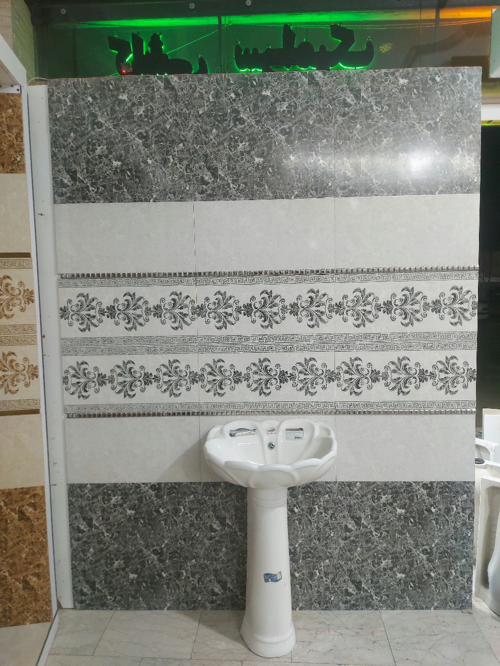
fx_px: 462
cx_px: 250
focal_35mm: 24
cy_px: 333
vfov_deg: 71.6
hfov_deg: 56.8
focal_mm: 5.23
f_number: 1.8
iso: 160
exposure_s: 1/50
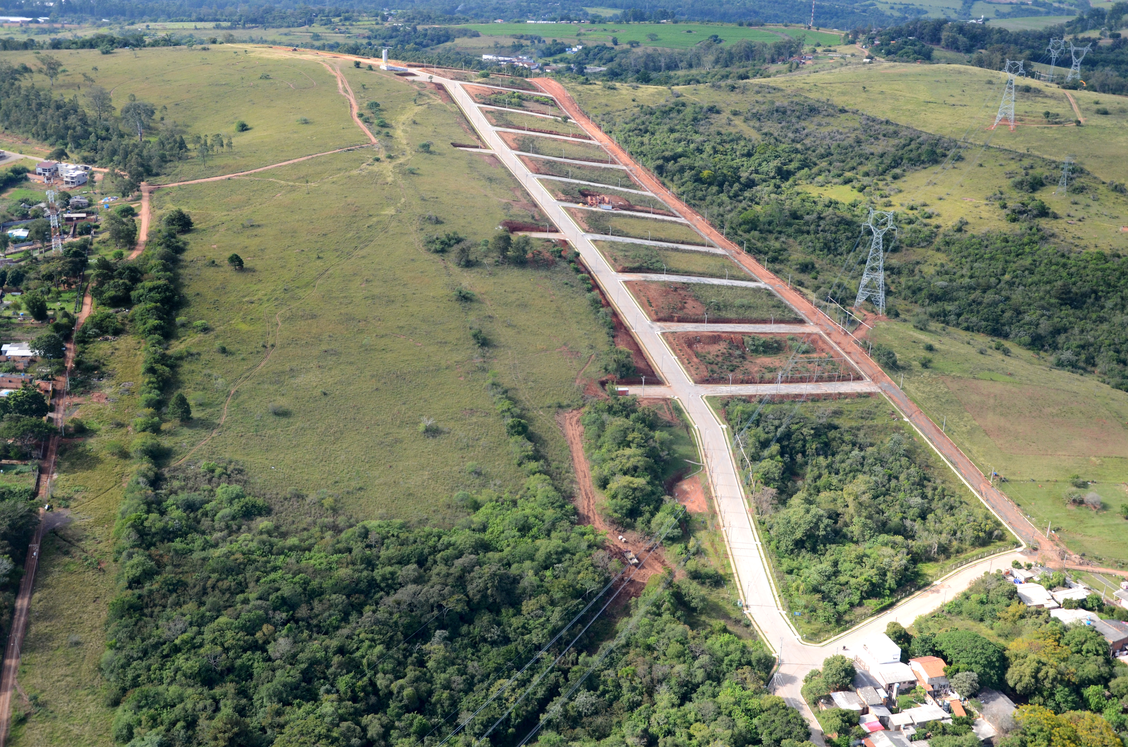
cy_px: 374
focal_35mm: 39
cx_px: 564
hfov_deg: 49.6
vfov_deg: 34.1
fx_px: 1219
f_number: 6.3
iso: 500
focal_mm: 26
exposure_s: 1/800
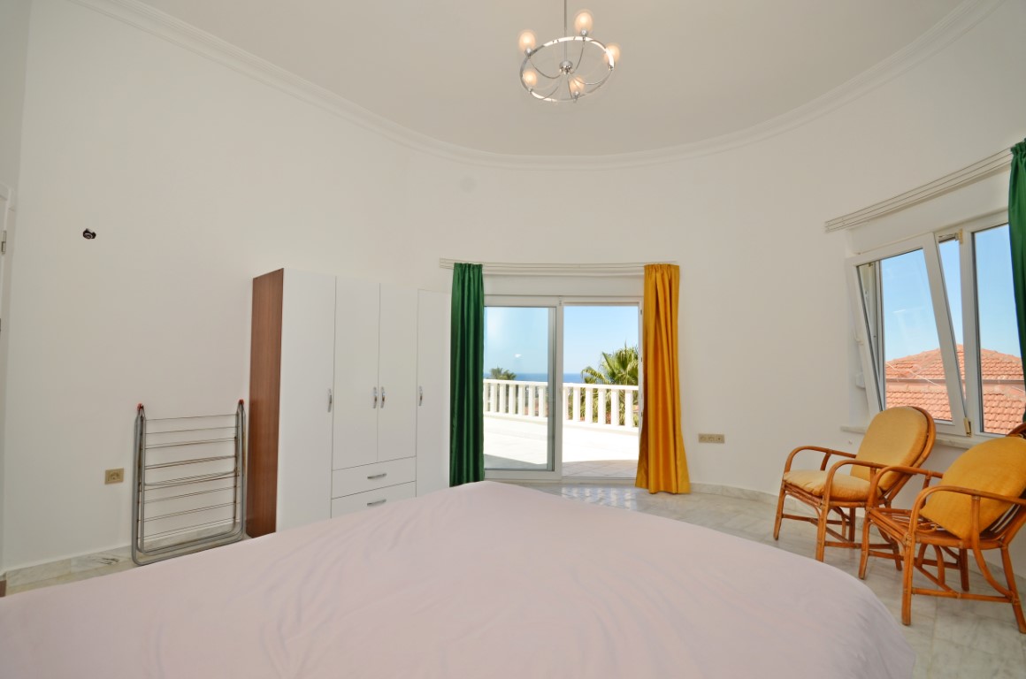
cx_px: 513
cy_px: 340
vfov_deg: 77.1
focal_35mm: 15
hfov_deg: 100.5
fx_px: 427
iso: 100
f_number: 7.1
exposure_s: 1/200
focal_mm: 10
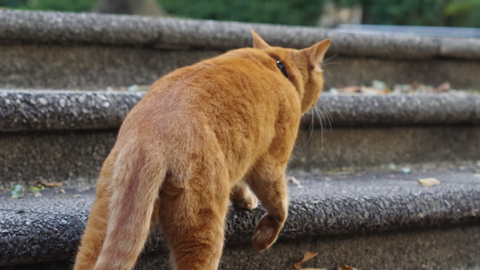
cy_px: 175
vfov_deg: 11.0
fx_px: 1400
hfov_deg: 19.4
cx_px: 322
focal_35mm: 110
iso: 1600
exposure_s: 1/400
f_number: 4
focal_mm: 50
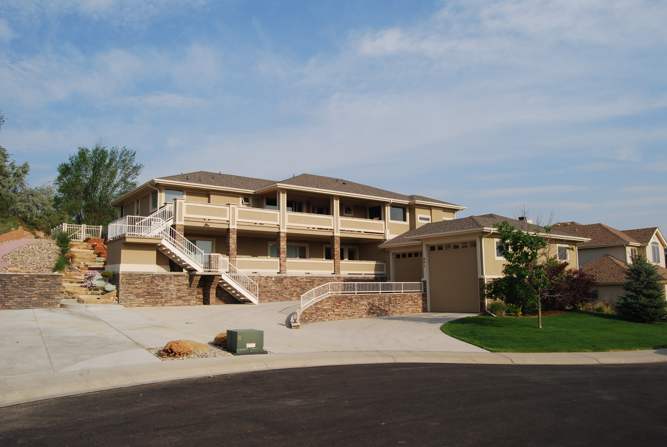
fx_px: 501
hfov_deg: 67.3
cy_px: 224
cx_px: 334
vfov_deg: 48.0
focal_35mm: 27
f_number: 8
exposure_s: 1/200
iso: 100
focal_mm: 18
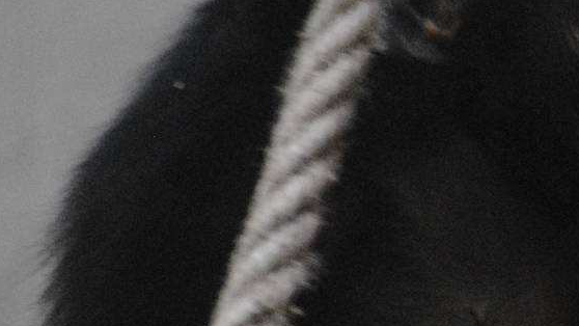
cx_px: 652
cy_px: 139
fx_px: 20774
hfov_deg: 1.6
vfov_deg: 0.9
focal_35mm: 1353
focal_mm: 300
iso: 1600
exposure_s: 1/60
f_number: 5.6
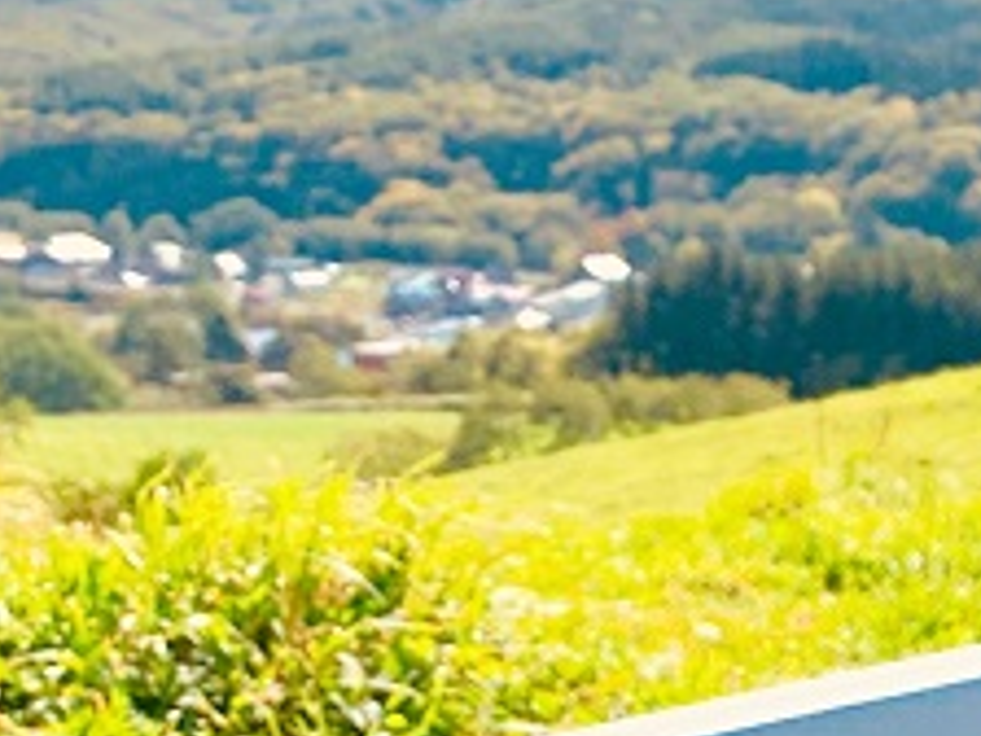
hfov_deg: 18.7
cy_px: 1056
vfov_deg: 14.9
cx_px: 1467
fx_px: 2636
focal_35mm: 93
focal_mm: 4.25
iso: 25
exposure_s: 1/2545
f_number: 1.8
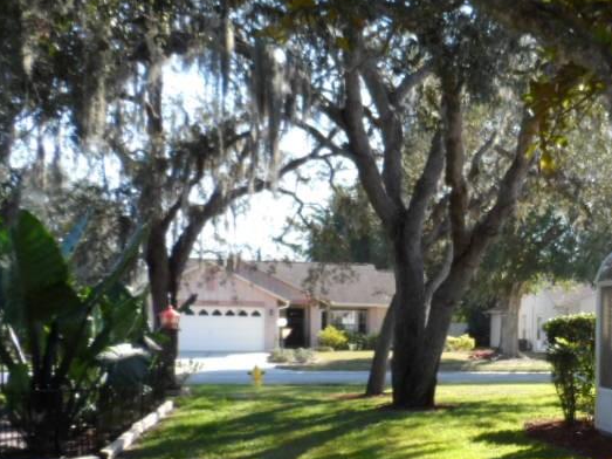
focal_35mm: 47
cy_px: 375
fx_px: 831
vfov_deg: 30.1
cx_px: 573
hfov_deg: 37.3
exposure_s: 1/250
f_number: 3.2
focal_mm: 4
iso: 80
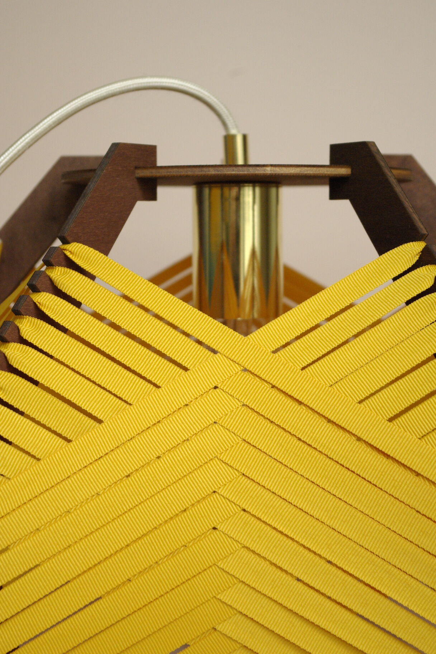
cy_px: 327
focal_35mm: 82
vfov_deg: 24.6
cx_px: 218
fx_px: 1499
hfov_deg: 16.6
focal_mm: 55
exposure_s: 1/50
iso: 1000
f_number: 7.1
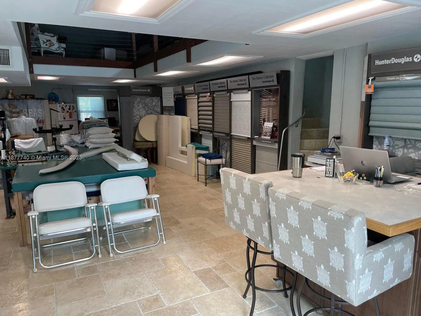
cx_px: 210
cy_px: 158
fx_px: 316
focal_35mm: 26
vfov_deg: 53.1
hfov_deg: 67.3
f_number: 1.6
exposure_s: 1/120
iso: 64
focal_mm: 4.2
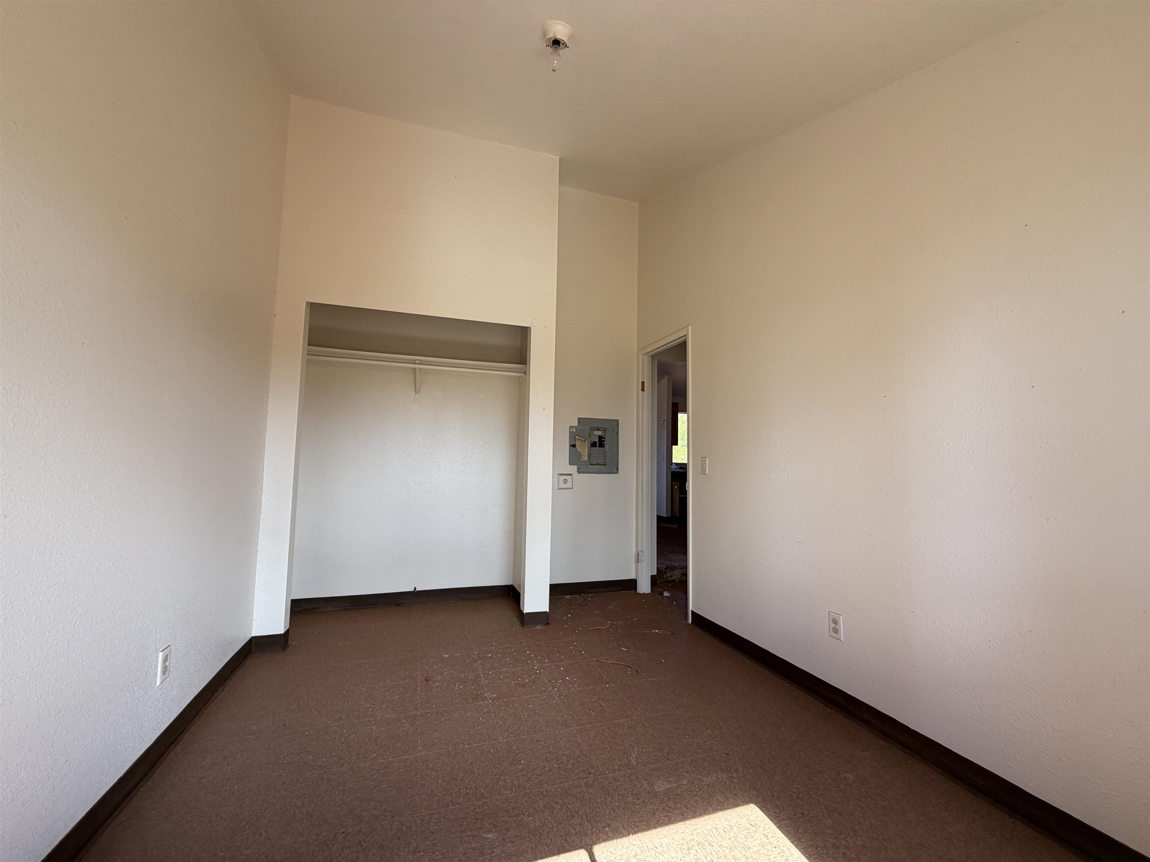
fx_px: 465
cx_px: 575
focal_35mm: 14
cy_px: 431
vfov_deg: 85.7
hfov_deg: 102.1
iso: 64
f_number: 2.2
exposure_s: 1/174
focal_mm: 2.22
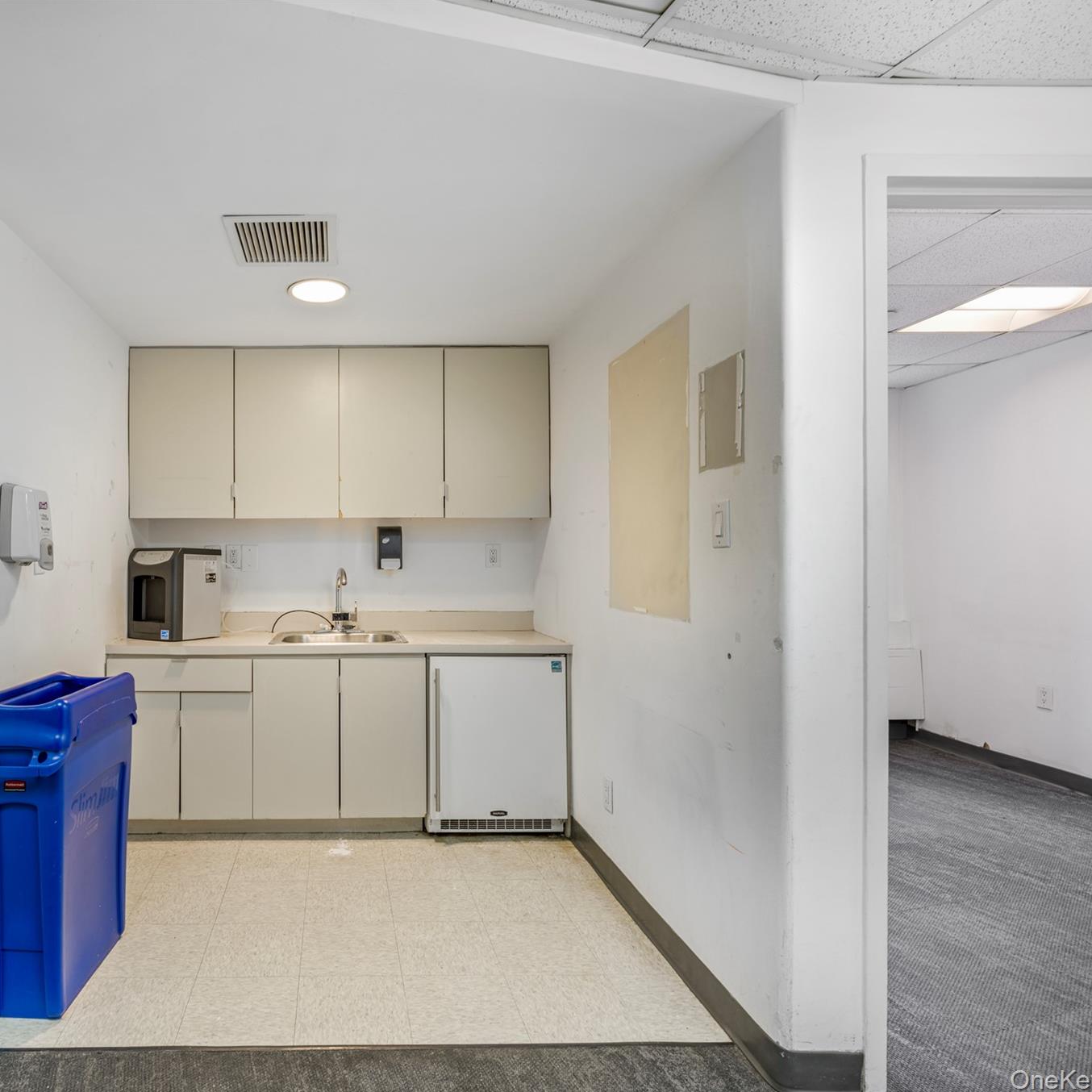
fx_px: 642
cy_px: 549
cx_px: 348
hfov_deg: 77.6
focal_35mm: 18
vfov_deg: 80.7
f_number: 8
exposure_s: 1/2
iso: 100
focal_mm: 14
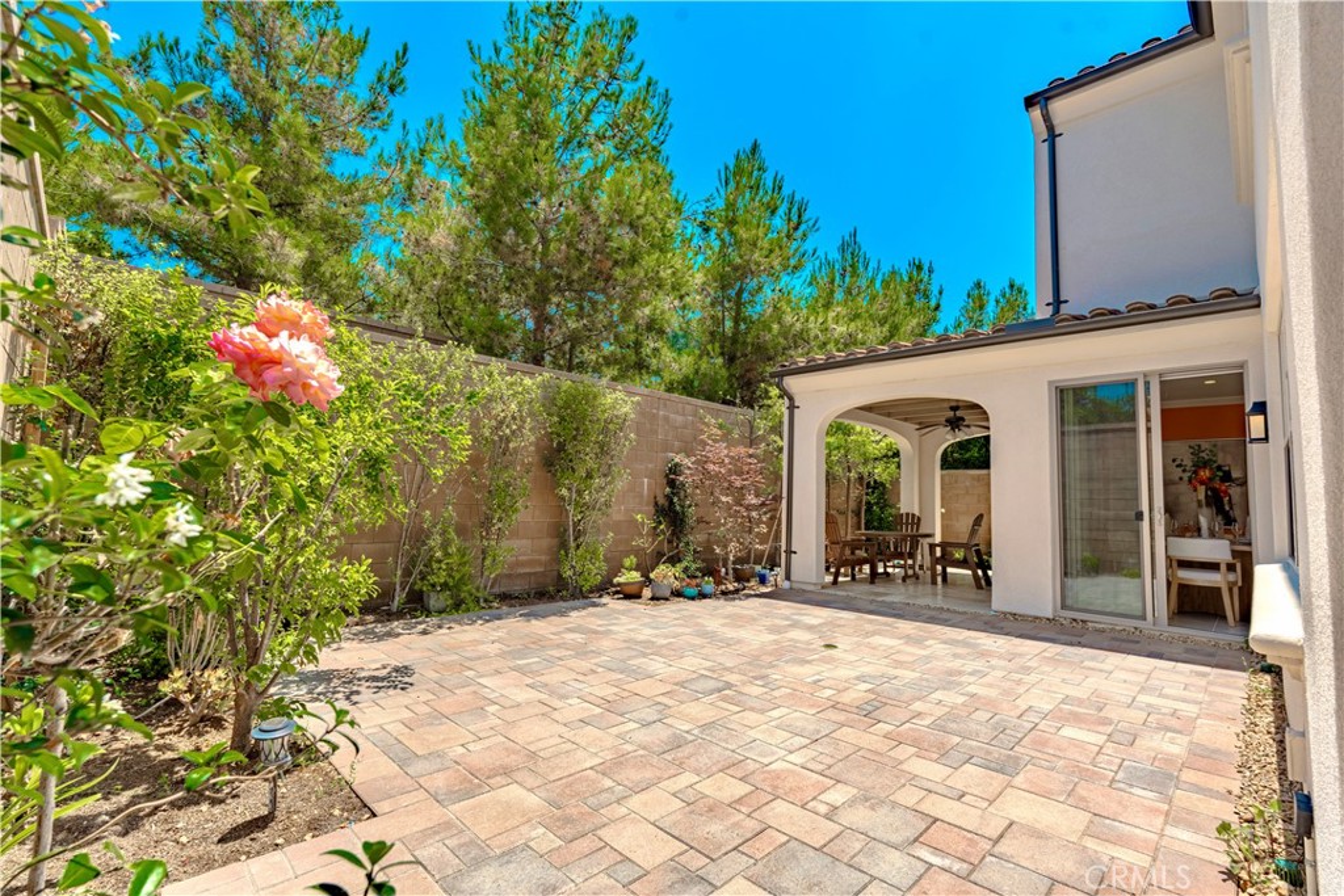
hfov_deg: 95.0
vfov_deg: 72.1
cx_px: 672
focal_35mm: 16
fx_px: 616
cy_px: 448
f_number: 8
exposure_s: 1/3200
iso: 100
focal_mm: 16.5
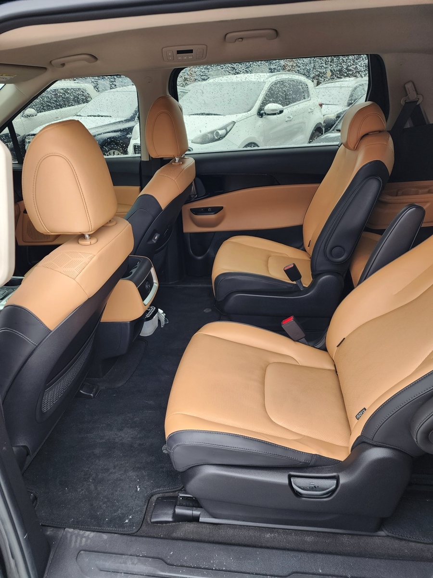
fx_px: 384
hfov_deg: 58.9
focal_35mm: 23
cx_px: 216
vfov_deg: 73.9
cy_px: 289
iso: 100
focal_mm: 6.4
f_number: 1.8
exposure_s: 1/180
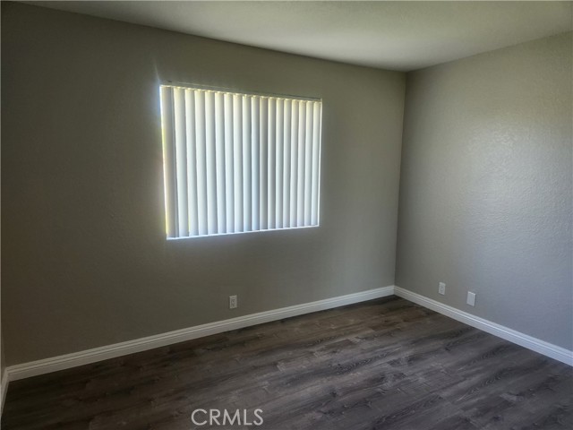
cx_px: 286
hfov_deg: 73.9
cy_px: 215
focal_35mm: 23
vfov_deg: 58.9
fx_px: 381
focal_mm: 5.4
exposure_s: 1/180
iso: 200
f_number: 1.8
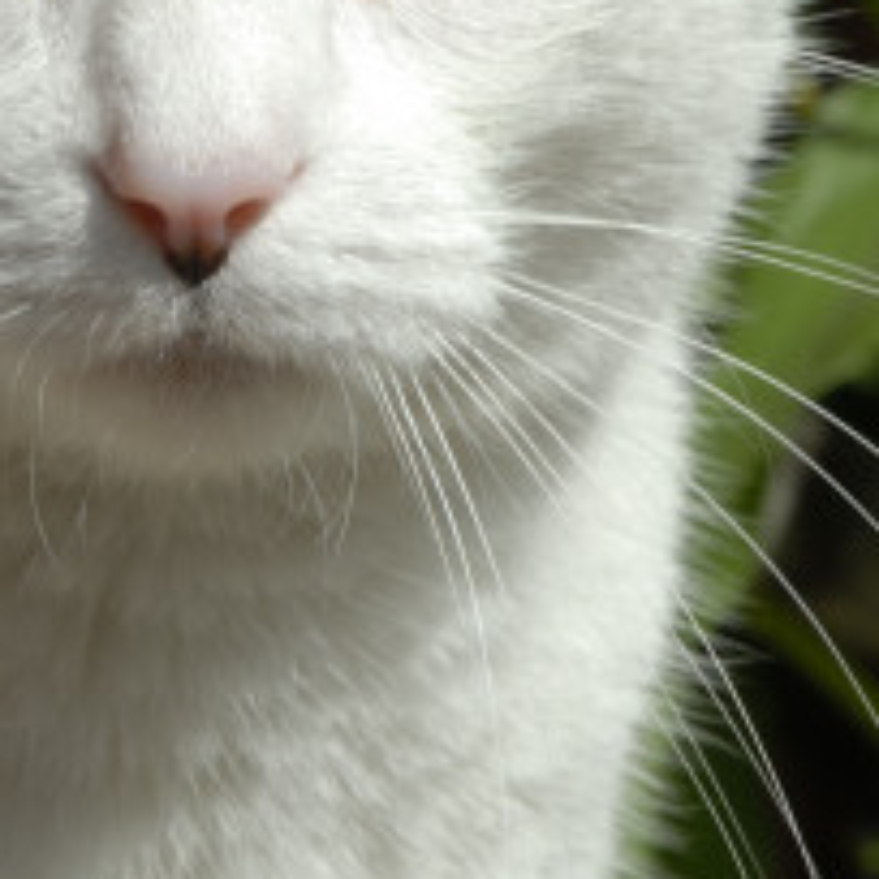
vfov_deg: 5.0
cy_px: 90
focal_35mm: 351
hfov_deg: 5.0
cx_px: 121
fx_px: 10084
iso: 125
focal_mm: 70
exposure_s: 1/180
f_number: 9
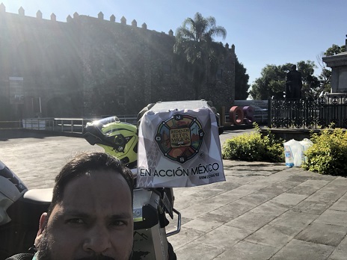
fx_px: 321
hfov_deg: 56.8
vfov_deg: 44.2
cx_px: 174
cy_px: 130
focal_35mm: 32
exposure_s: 1/399
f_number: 2.2
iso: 20
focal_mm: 2.87
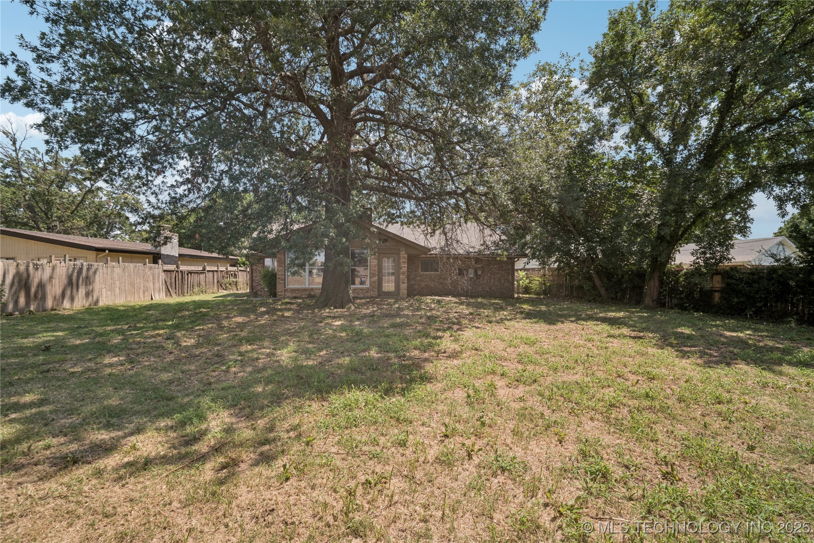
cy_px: 272
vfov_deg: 81.2
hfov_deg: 104.3
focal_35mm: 14
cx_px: 407
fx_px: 317
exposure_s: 1/500
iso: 640
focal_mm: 14
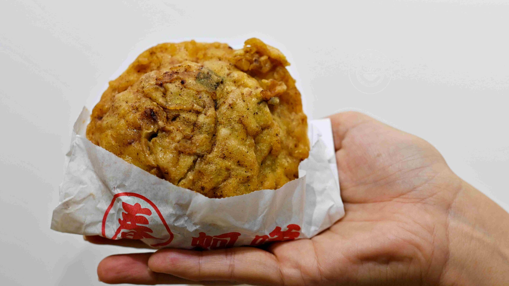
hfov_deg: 26.9
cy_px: 143
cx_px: 254
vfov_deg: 15.3
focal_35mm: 79
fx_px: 1066
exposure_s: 1/200
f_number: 3.2
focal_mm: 50
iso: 180
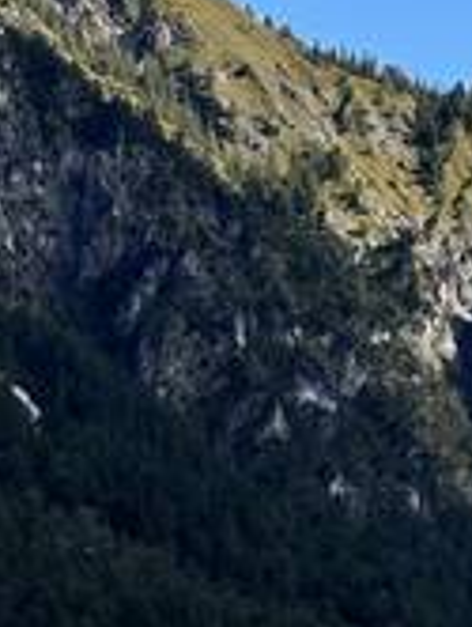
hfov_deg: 8.3
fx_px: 3137
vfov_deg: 11.2
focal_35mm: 173
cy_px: 744
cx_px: 838
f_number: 1.78
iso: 64
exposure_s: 1/2732
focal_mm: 6.86
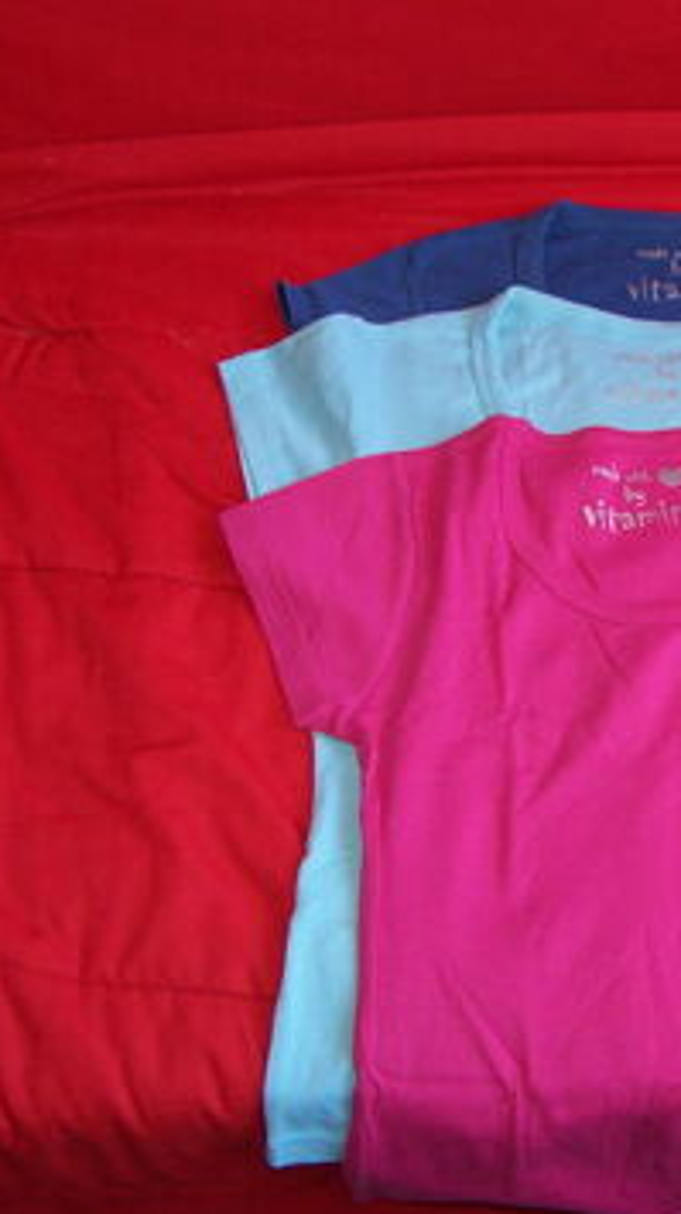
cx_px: 681
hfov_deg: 19.7
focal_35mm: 59
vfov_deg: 35.5
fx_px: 1899
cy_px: 609
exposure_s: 1/60
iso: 140
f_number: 2.8
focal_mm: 6.7
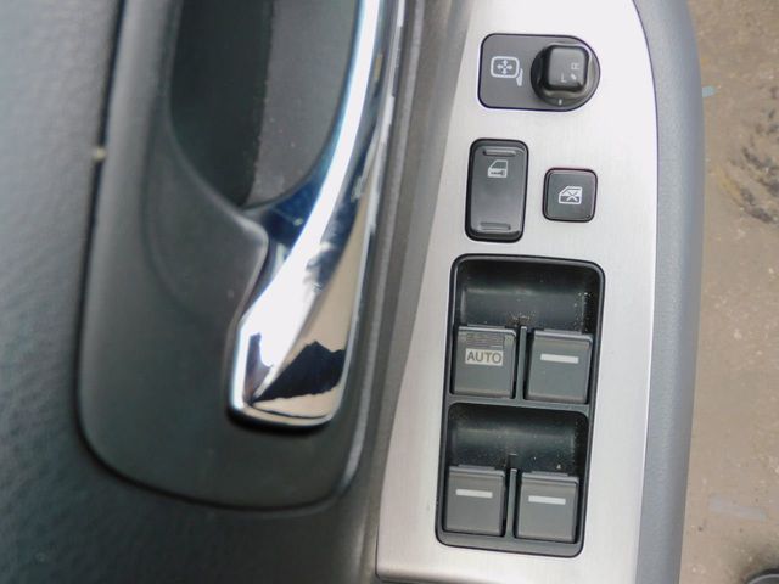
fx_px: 900
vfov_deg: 36.0
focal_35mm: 40
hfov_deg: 46.8
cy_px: 292
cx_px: 390
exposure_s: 1/80
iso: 125
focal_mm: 7.2
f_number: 3.8
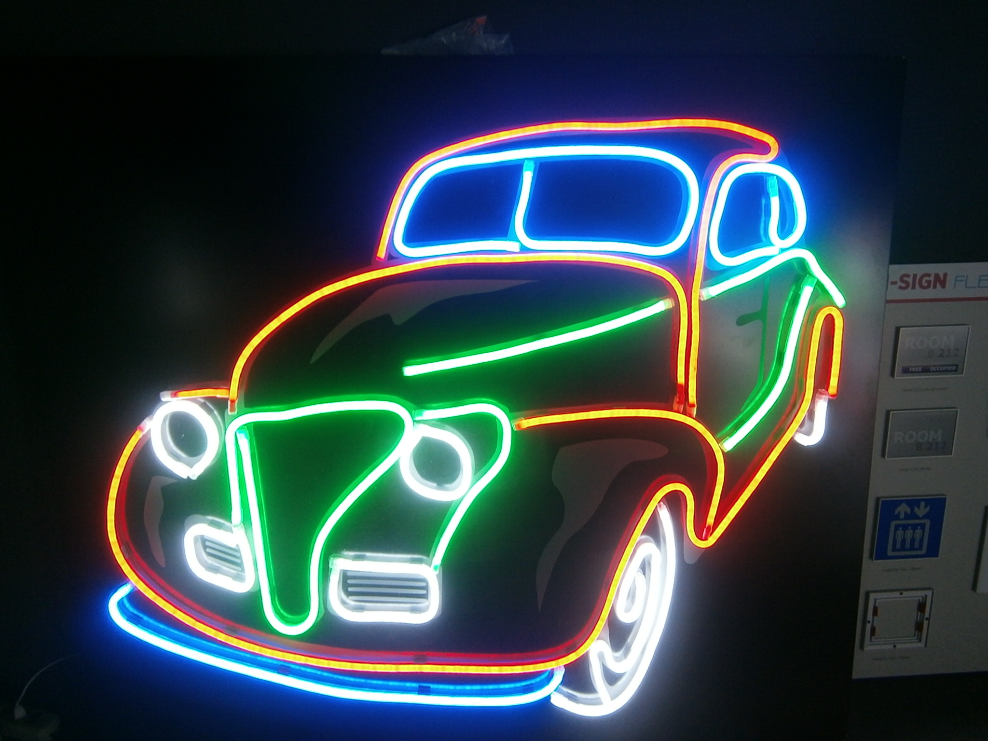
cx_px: 494
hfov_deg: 67.3
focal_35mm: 26
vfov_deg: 53.1
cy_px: 370
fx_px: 742
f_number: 2.8
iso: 125
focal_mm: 4.7
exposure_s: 1/20
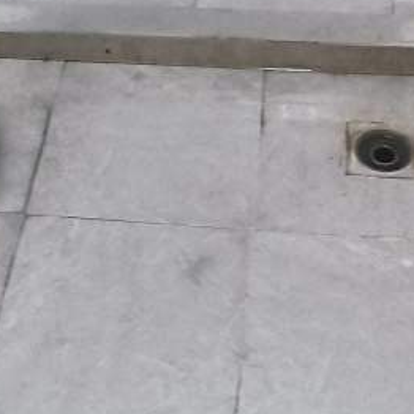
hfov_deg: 17.7
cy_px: -116
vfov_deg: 16.9
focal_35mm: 97
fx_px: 1313
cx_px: 55
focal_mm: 5.52
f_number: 1.9
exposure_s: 1/50
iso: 2315
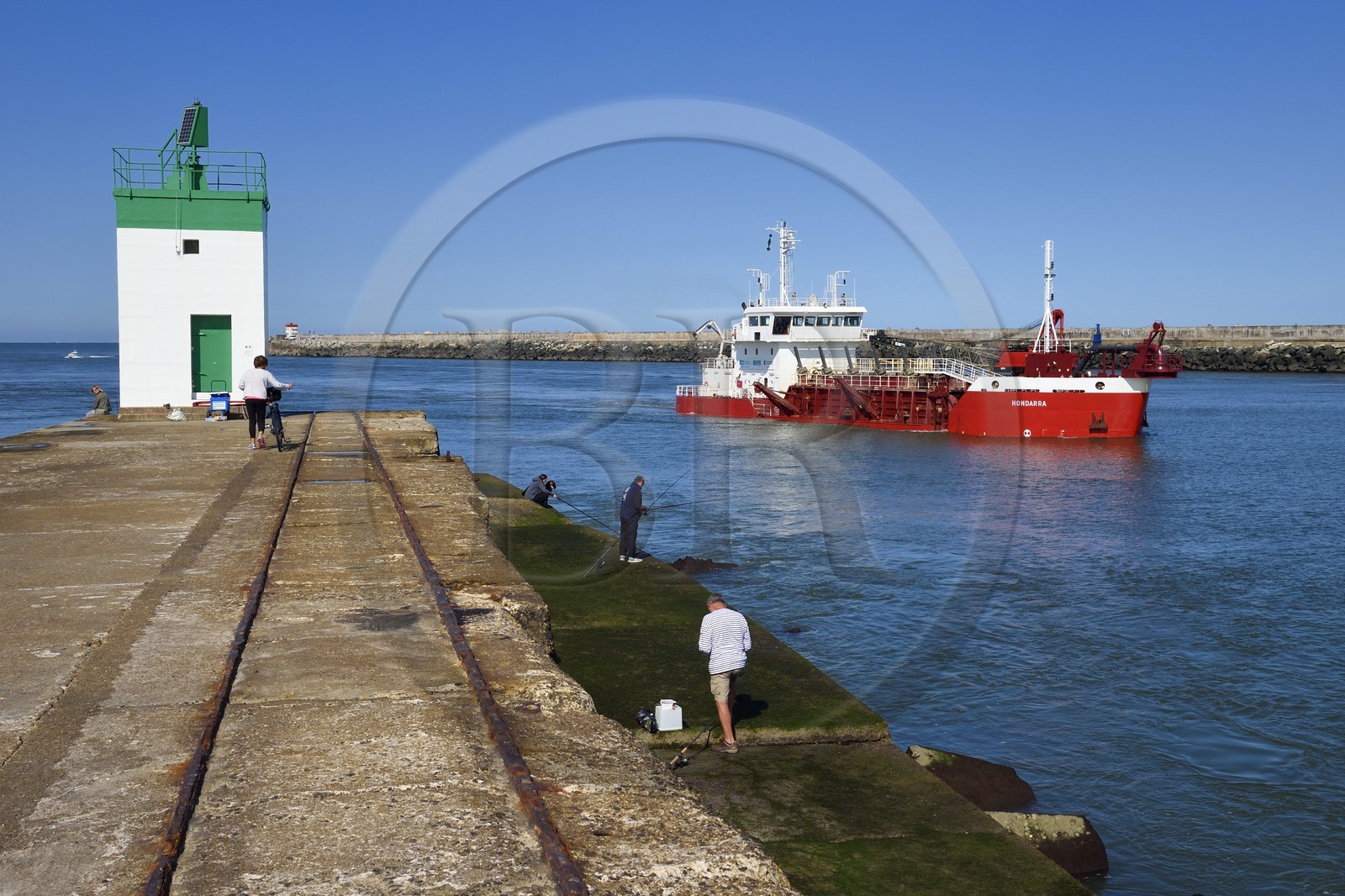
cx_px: 672
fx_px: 1643
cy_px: 448
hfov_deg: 44.5
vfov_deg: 30.5
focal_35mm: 44
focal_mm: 44
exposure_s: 1/250
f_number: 18
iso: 200
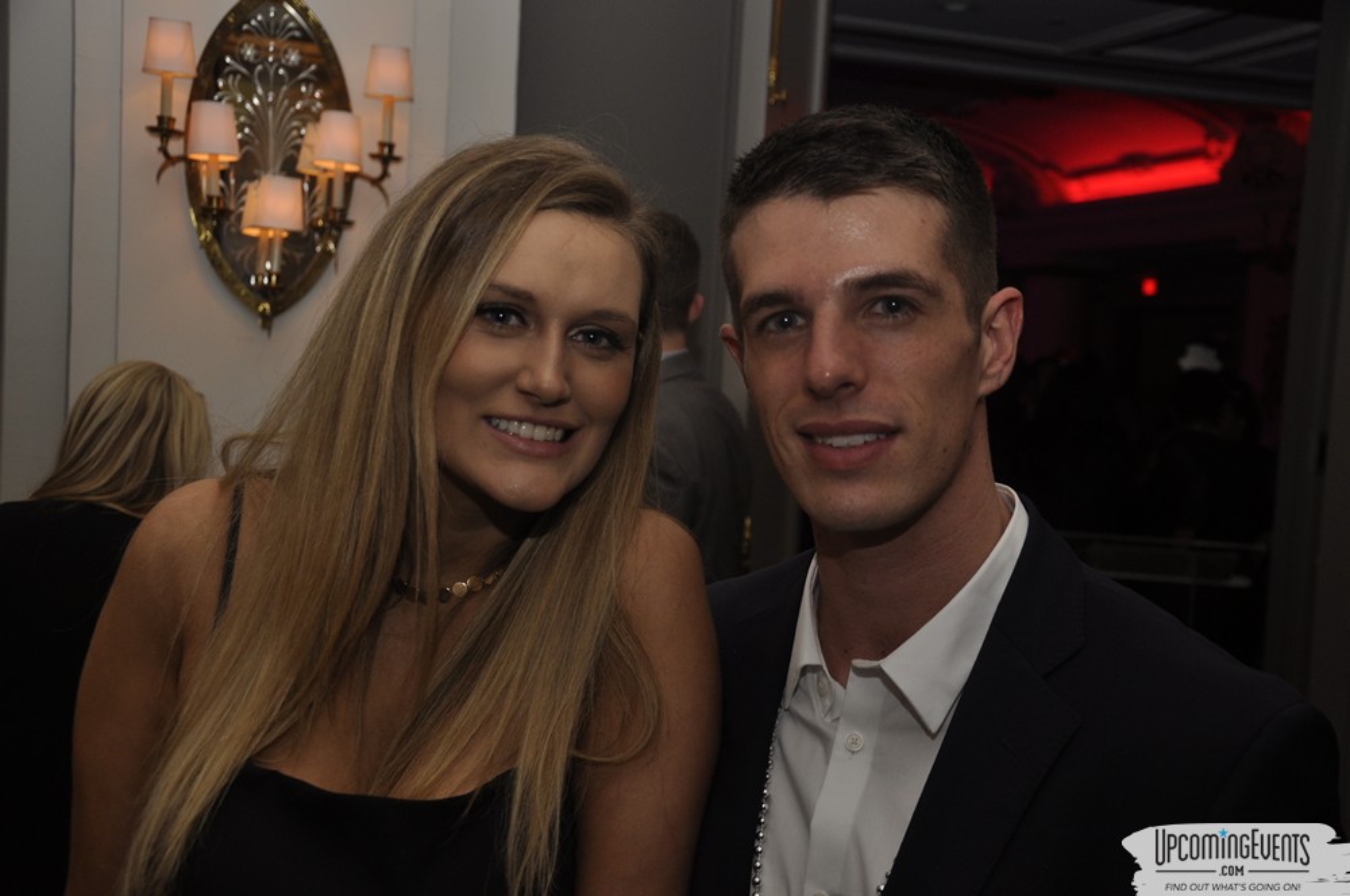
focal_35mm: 45
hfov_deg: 43.7
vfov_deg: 29.8
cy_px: 448
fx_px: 1685
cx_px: 675
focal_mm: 30
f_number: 5
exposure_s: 1/60
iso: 400
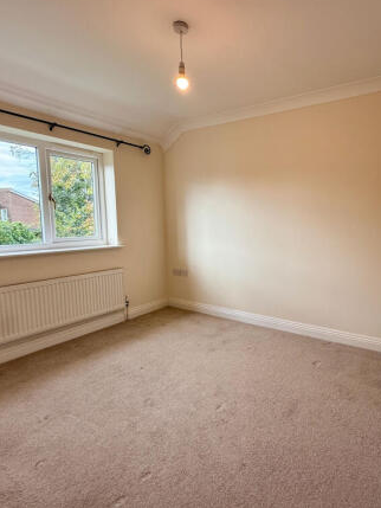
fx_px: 279
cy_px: 250
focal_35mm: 19
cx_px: 259
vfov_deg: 84.6
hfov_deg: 66.6
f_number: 2.2
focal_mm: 2.22
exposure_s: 1/99
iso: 64
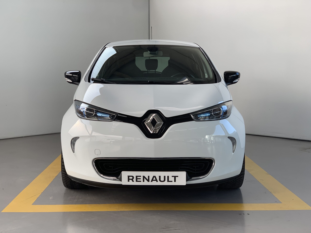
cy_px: 116
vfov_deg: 28.0
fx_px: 467
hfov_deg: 36.8
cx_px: 156
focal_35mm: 52
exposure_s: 1/119
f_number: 2.4
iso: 16
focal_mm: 6
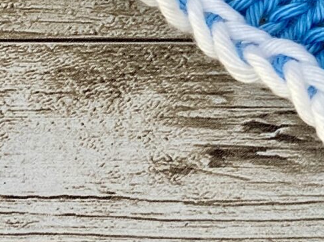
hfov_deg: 13.3
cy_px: -82
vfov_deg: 10.6
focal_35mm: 137
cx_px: 532
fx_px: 1282
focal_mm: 4.25
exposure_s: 1/122
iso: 80
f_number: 1.8
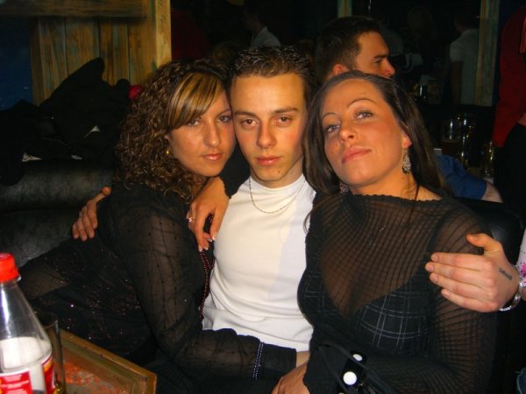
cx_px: 263
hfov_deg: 49.0
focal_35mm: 38
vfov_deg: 37.7
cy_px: 197
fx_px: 577
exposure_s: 1/60
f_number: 2.8
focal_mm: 7.9
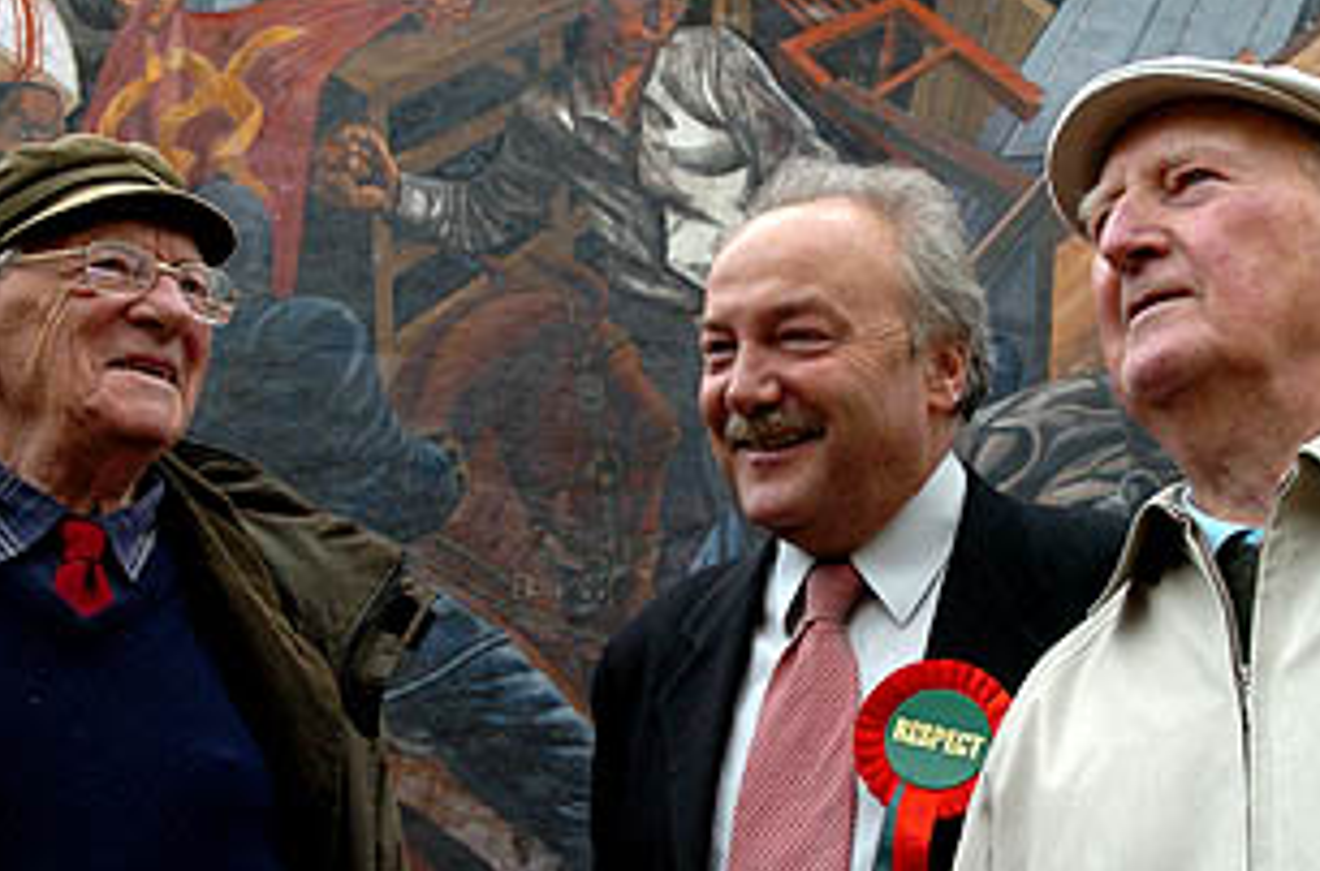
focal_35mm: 53
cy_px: 414
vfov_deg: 25.3
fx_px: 1937
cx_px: 785
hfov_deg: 37.5
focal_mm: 24
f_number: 10
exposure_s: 1/100
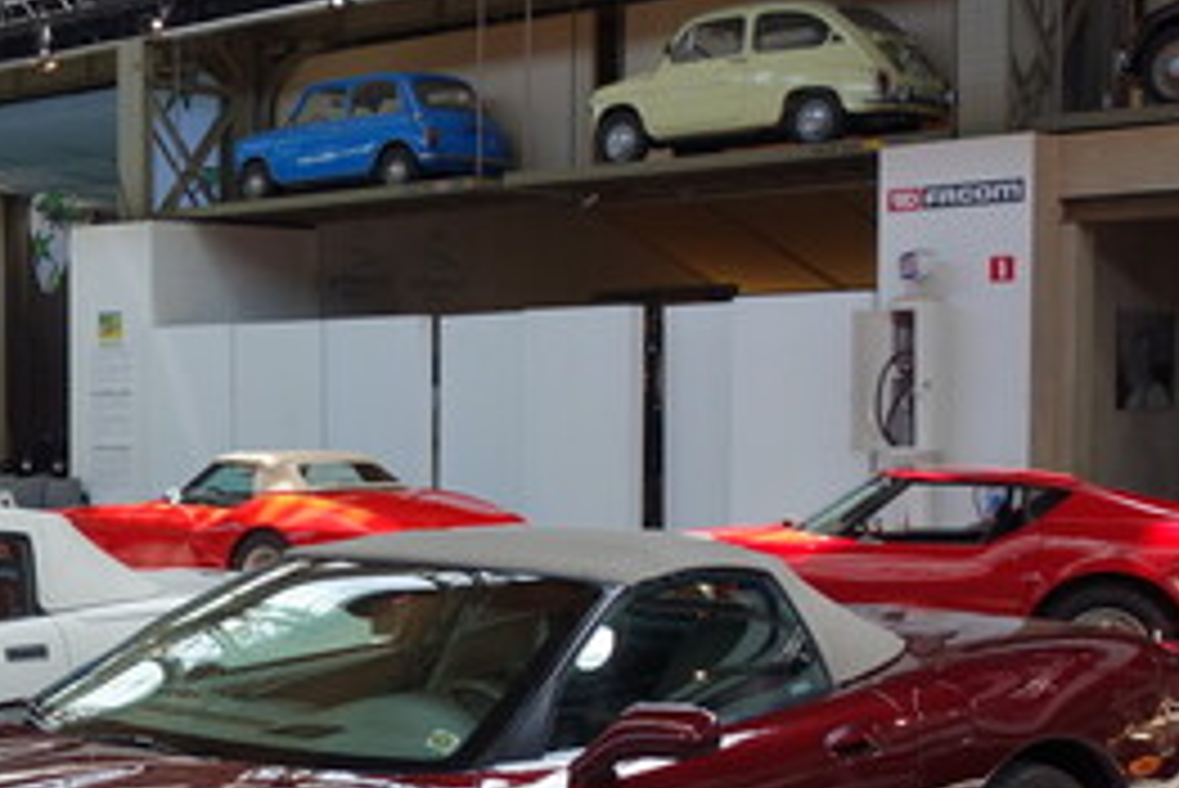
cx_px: 45
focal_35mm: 71
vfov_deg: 19.1
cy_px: 590
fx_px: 2326
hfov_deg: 27.1
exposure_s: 1/100
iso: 125
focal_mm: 11.46
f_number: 3.2
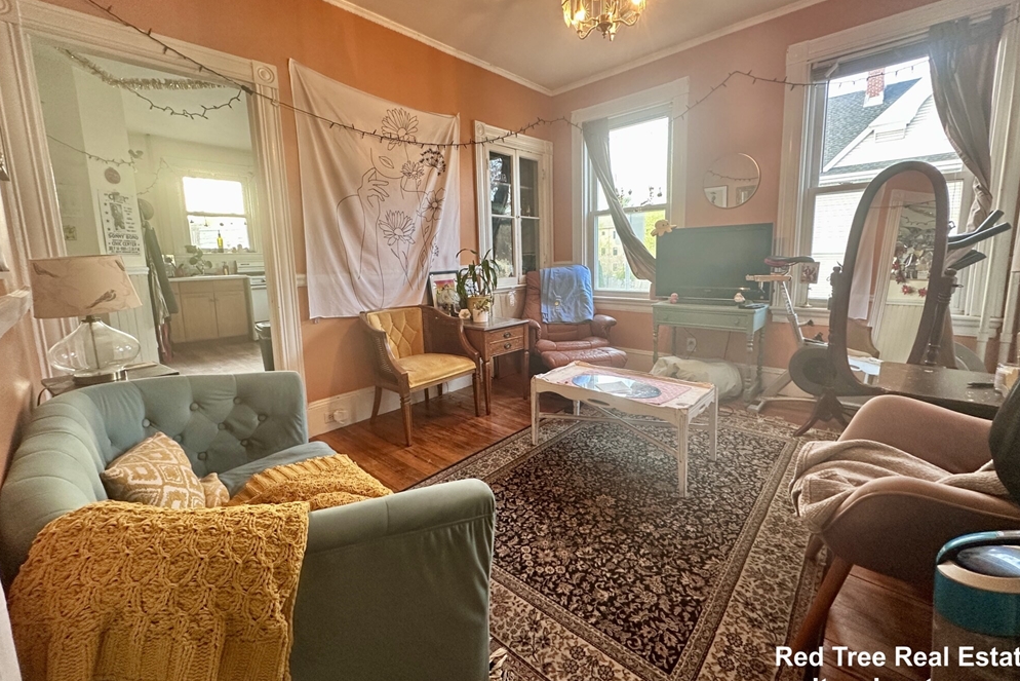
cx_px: 514
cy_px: 316
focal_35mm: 15
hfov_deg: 100.4
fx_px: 425
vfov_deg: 77.2
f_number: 2.2
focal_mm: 2.22
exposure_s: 1/60
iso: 250
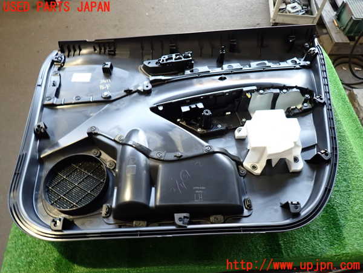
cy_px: 136
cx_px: 182
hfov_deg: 69.4
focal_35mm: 25
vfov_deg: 54.9
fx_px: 262
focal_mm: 4.5
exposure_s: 1/30
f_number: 2
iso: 250
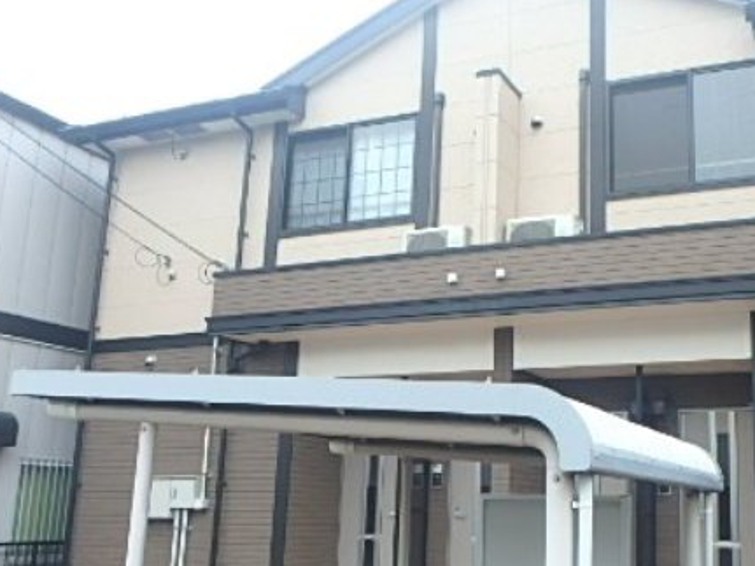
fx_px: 850
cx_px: 564
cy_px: 342
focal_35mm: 39
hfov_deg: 46.2
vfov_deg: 36.7
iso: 125
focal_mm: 3.7
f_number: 3.5
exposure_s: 1/320
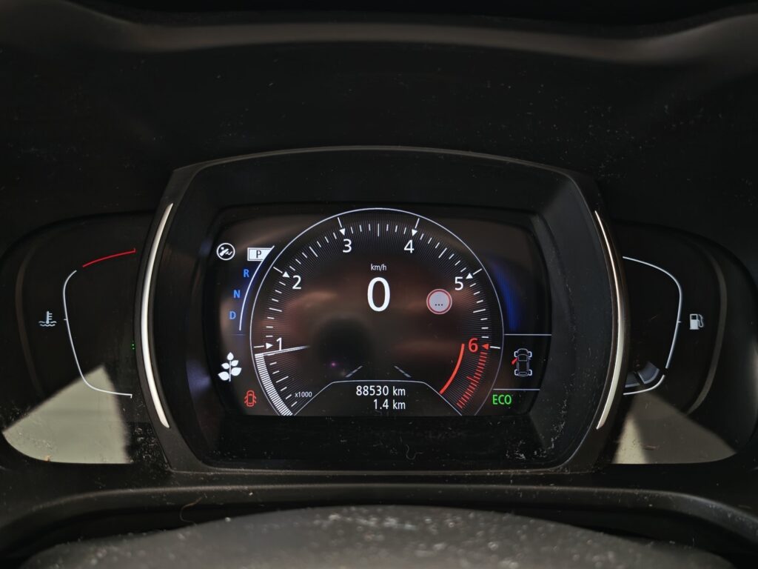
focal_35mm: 29
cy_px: 284
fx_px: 635
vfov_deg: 48.2
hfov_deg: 61.7
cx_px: 379
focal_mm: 5.4
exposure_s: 1/33
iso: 400
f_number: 1.6
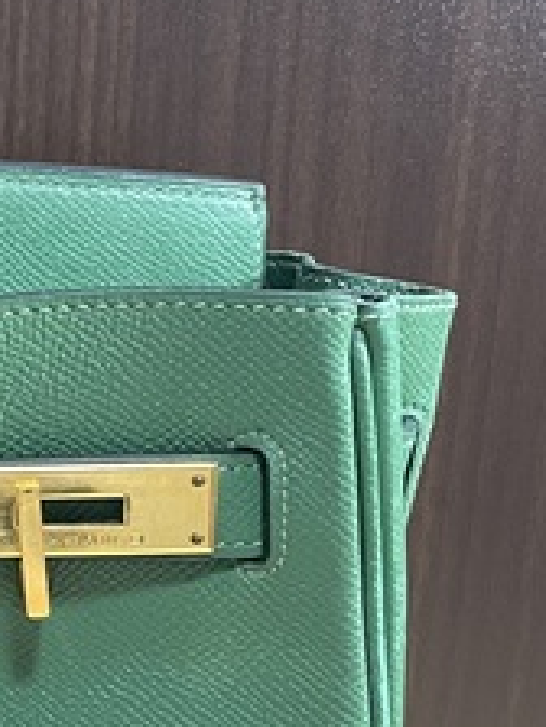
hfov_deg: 13.2
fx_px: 2082
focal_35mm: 99
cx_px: -481
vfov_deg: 19.6
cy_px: 583
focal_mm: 4.2
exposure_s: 1/50
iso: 250
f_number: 1.6
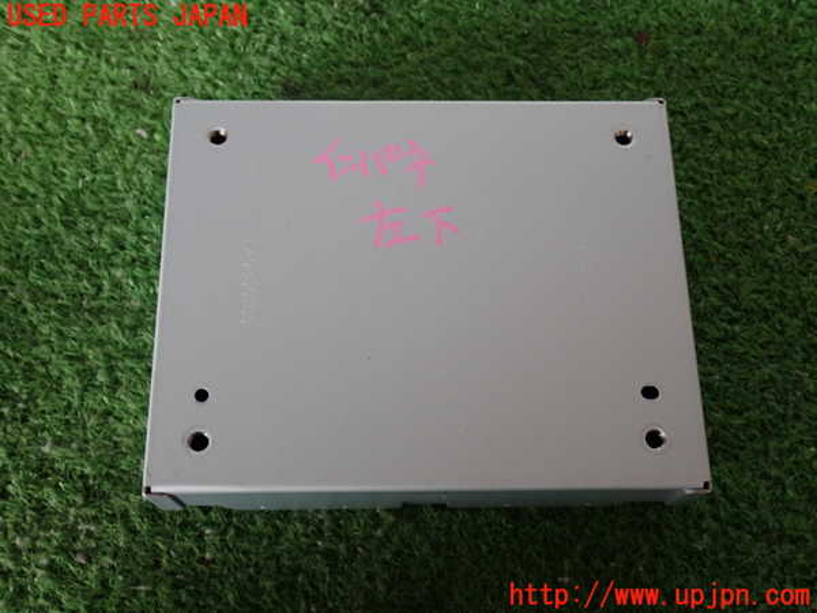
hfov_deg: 45.8
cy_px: 306
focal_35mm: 41
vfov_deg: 35.1
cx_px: 408
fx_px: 968
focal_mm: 7.31
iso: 200
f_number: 2.8
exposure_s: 1/50
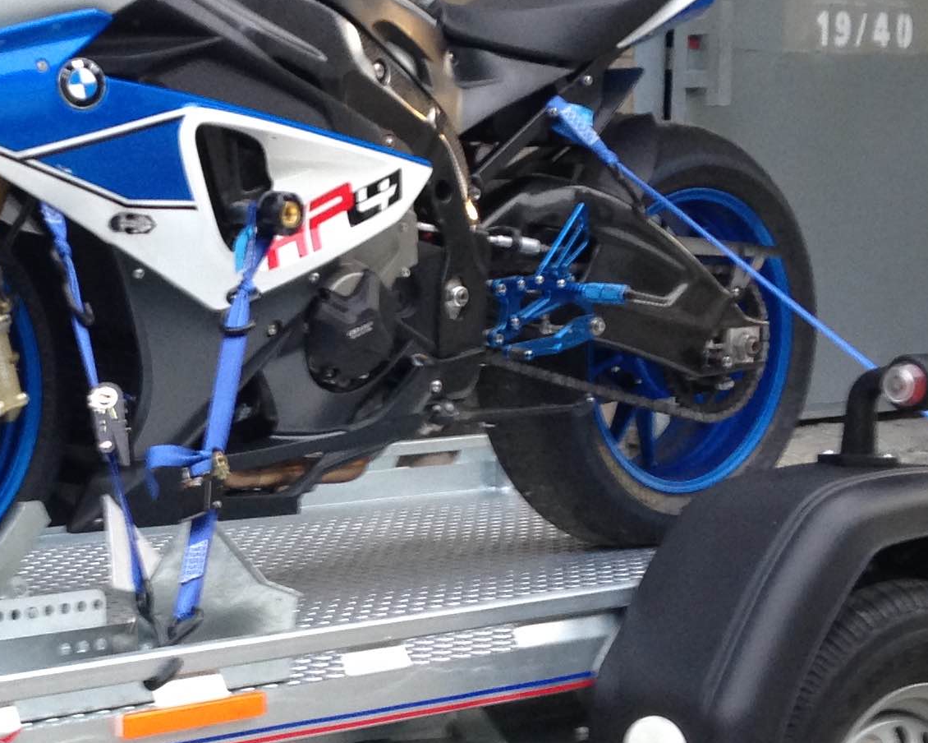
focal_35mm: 93
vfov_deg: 16.5
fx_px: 2554
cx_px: 33
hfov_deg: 20.0
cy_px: 423
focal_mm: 4.12
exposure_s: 1/20
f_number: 2.4
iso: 80
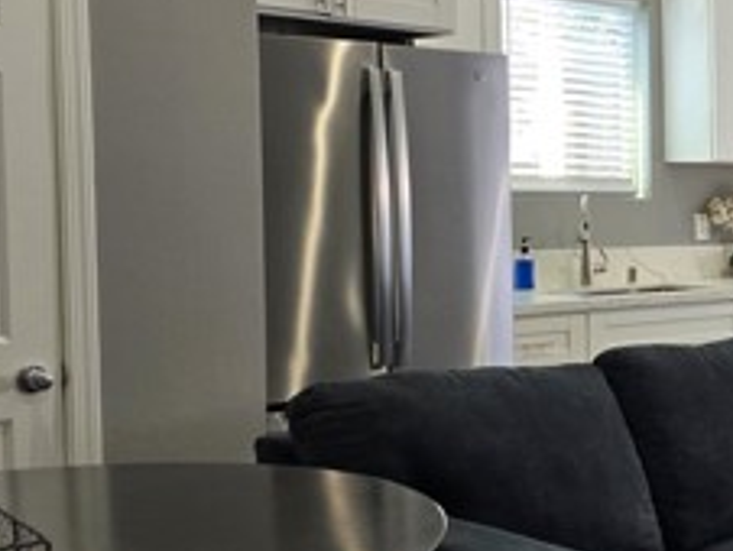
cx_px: 911
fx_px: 1378
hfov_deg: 26.1
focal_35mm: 65
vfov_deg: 22.6
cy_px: 288
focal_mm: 6.3
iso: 125
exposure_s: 1/120
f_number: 1.7
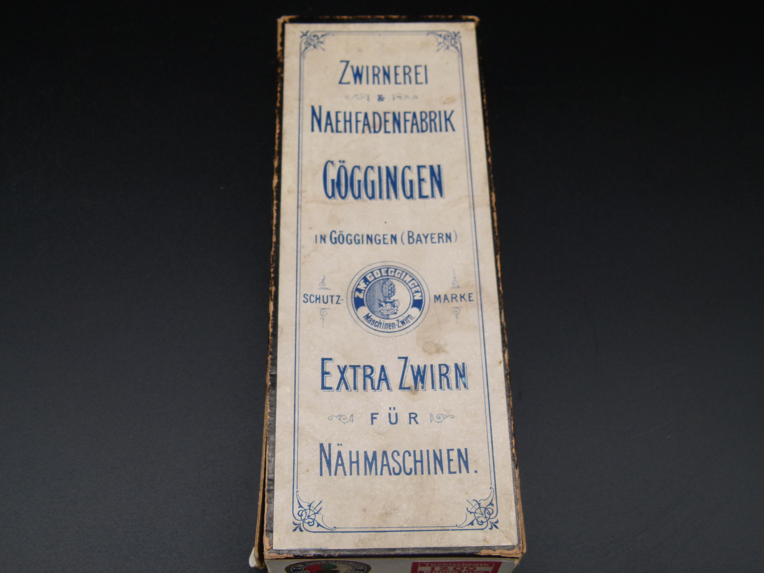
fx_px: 861
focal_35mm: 39
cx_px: 382
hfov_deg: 47.9
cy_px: 286
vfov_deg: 36.8
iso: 100
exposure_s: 1/80
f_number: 3.1
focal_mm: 7.1
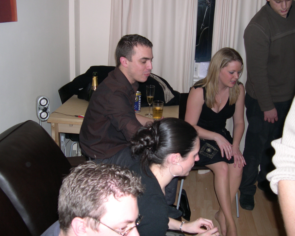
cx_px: 146
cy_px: 117
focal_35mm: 40
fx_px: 349
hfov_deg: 45.8
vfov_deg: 37.3
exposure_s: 1/60
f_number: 2.8
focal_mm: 8
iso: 100
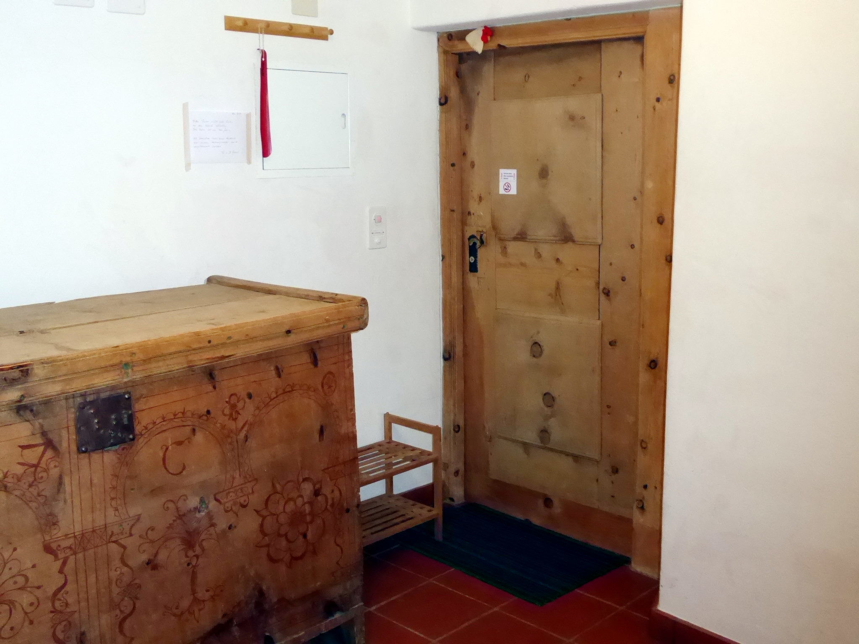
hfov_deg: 50.1
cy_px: 322
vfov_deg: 38.7
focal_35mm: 37
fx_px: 918
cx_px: 430
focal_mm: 6.7
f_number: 3.7
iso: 800
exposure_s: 1/60
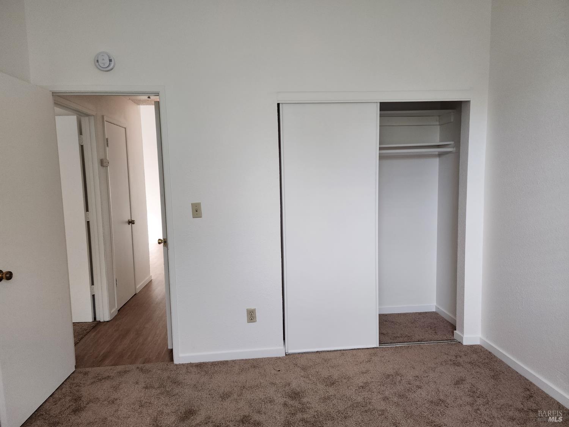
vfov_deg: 58.9
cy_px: 214
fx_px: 378
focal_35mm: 23
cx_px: 284
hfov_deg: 73.9
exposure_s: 1/120
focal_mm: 6.4
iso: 160
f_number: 1.8
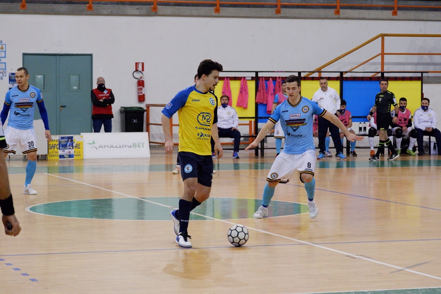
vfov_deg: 12.8
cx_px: 220
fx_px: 1311
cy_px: 147
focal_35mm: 107
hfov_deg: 19.1
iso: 6400
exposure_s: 1/280
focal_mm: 71.1
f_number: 5
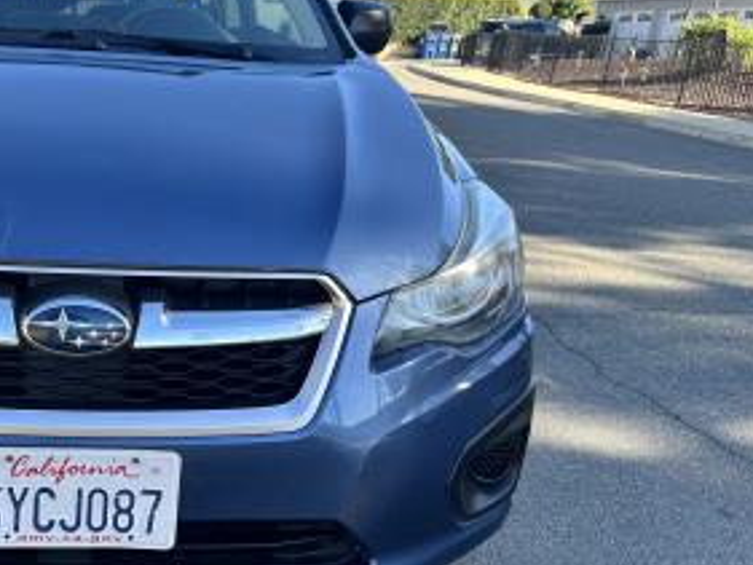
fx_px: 936
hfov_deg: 41.2
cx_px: 113
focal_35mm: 43
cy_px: 343
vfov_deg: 33.5
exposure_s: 1/623
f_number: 1.78
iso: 80
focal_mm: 6.86
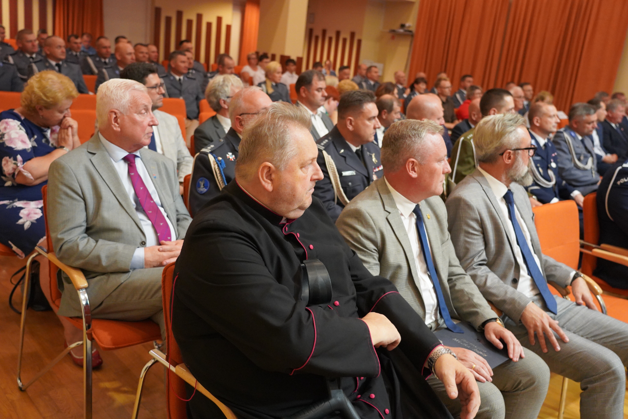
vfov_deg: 38.9
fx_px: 593
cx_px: 314
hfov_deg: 55.8
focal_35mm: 34
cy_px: 210
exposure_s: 1/160
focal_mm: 34
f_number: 4
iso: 6400
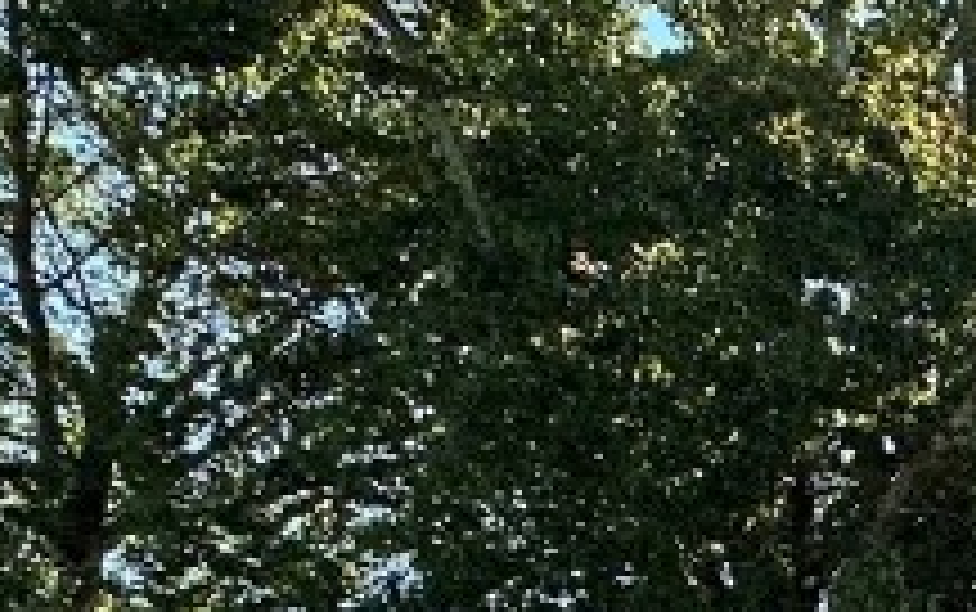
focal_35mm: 70
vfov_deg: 16.1
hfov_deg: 18.9
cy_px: 1053
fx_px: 1863
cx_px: 1925
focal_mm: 2.22
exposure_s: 1/1916
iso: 50
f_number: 2.2
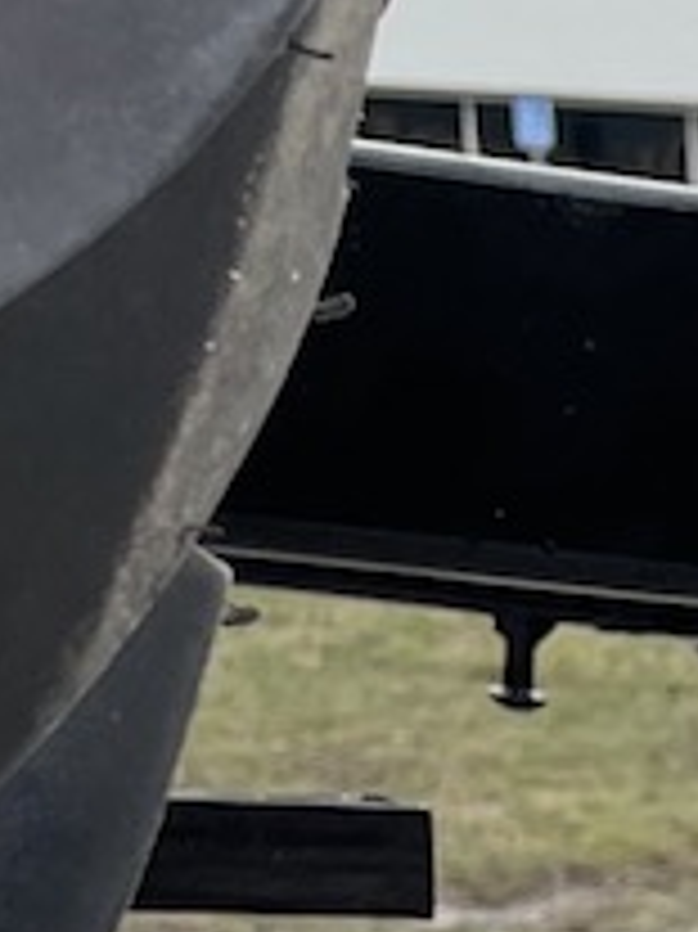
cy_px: 1733
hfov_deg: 6.5
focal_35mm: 181
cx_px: 2864
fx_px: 4871
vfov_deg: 10.2
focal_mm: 4.2
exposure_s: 1/121
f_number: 1.6
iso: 40
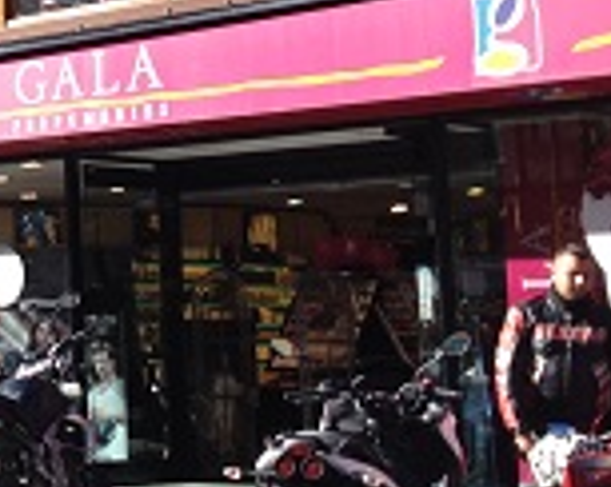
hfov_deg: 16.2
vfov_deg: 13.6
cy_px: 42
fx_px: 2023
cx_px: -212
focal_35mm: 112
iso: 50
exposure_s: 1/600
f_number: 2.4
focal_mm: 4.28
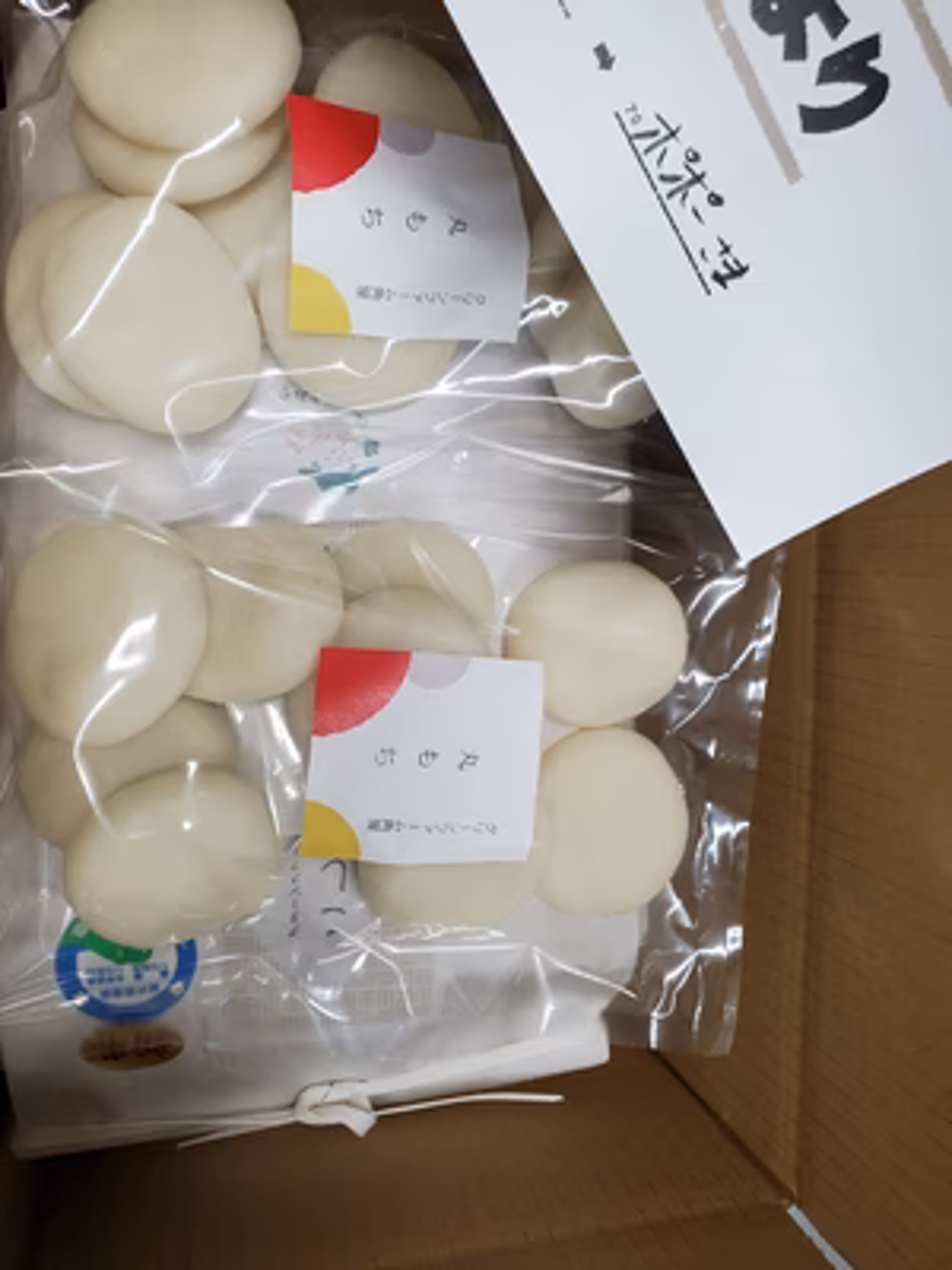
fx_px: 953
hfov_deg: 53.1
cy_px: 635
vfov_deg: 67.3
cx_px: 476
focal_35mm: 26
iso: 160
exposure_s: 1/120
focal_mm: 4.3
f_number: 2.4
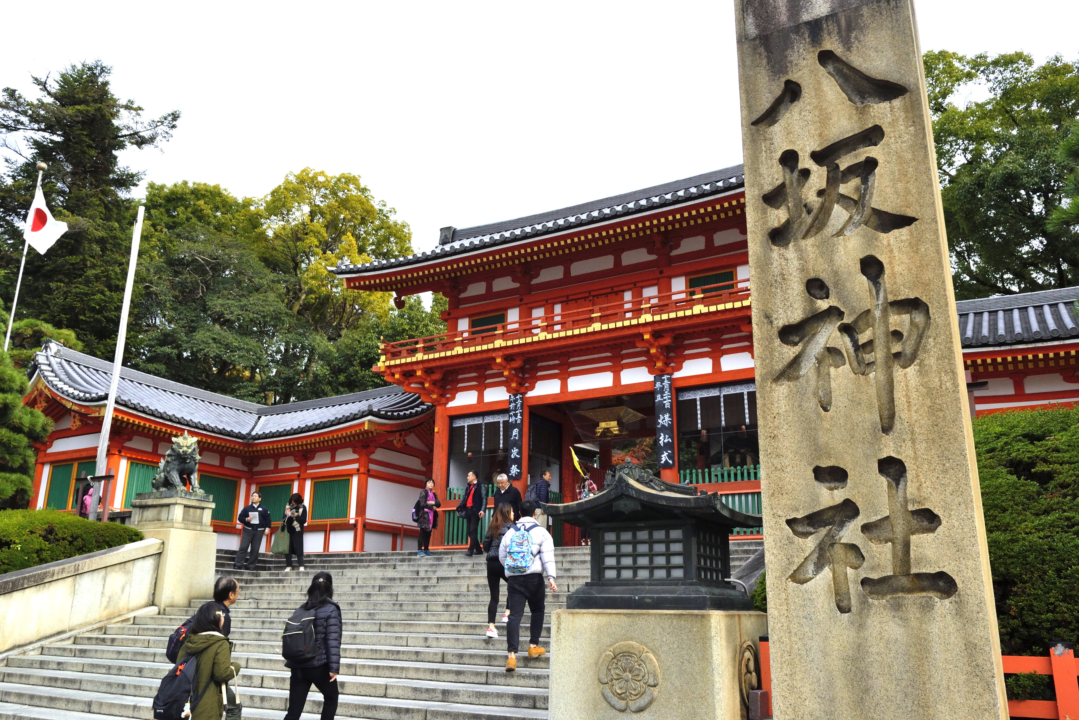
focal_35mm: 27
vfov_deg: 47.9
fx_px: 809
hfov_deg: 67.4
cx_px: 540
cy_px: 360
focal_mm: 18
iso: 400
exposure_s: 1/500
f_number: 9
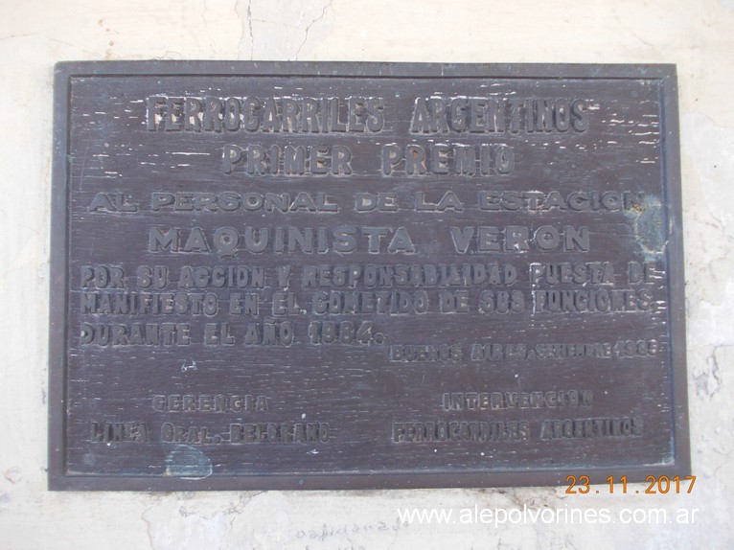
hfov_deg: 63.5
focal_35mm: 28
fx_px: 594
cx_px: 367
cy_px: 275
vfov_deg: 49.7
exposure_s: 1/60
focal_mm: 4
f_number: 2.7
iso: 80
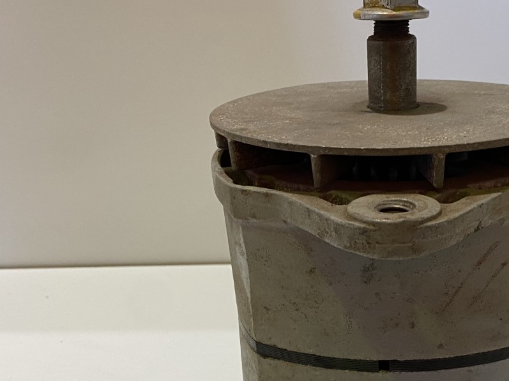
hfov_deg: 39.4
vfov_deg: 30.4
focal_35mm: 47
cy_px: 285
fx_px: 691
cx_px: 381
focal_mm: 4.25
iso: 160
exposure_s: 1/50
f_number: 1.8
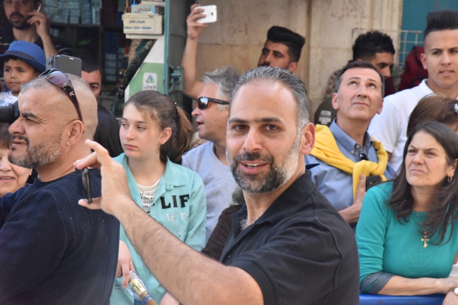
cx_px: 229
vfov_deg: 11.4
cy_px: 152
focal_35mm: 120
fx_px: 1527
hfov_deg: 17.1
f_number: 10
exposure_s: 1/1600
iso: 6400
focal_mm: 120
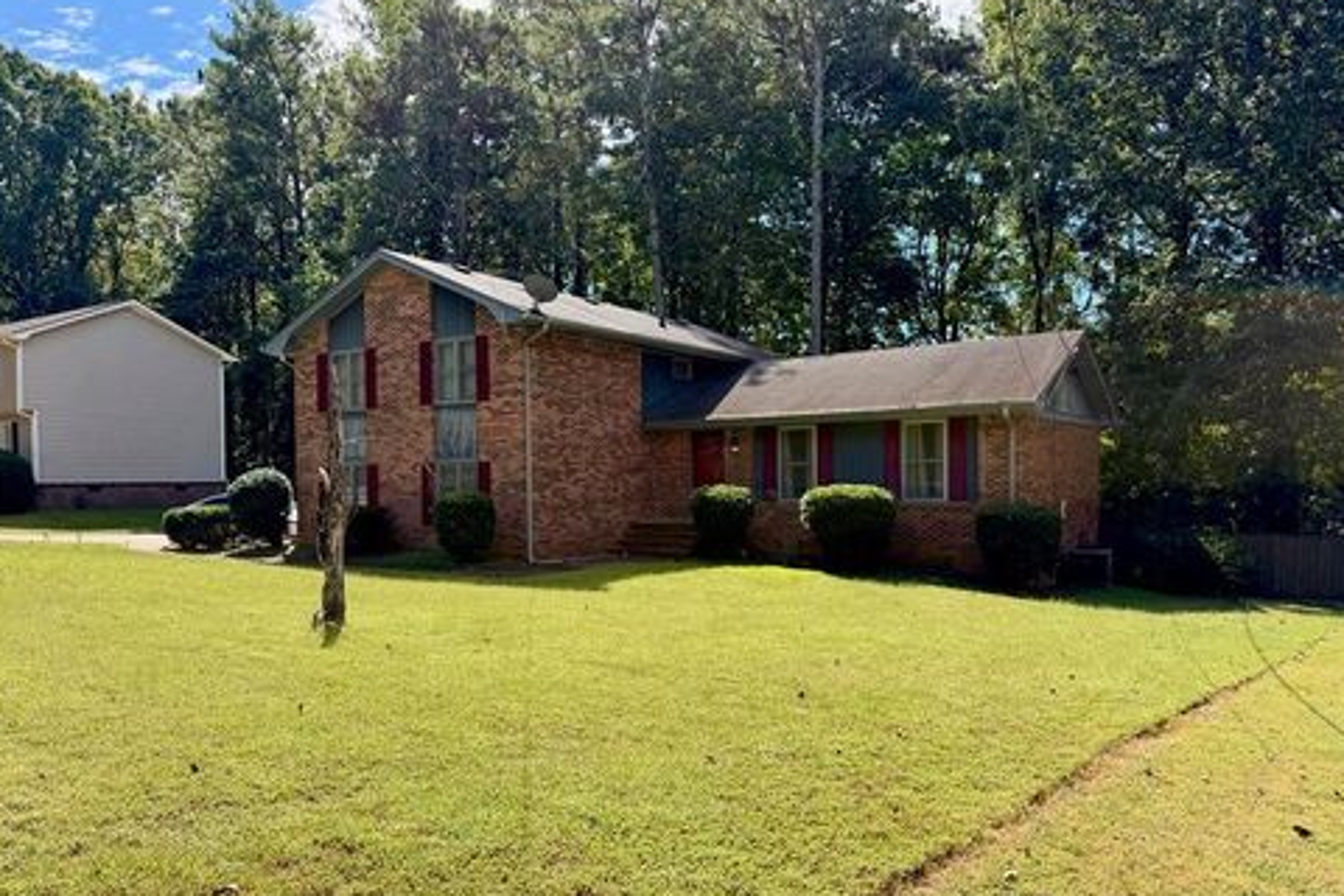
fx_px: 971
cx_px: 680
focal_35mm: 26
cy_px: 486
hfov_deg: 69.4
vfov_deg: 49.5
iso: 80
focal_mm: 6.76
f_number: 1.78
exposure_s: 1/1949
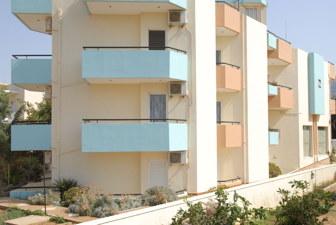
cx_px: 168
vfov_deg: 34.3
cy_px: 112
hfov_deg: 49.5
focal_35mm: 39
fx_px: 364
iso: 100
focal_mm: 26
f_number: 10
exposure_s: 1/100
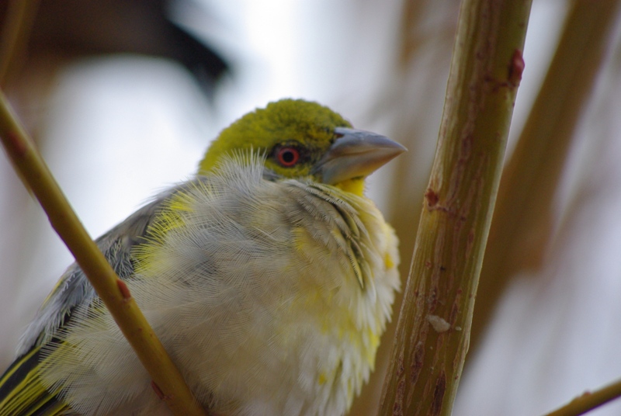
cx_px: 310
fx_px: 7774
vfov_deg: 3.1
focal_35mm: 450
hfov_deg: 4.6
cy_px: 208
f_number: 5.8
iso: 800
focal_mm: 300
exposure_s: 1/250
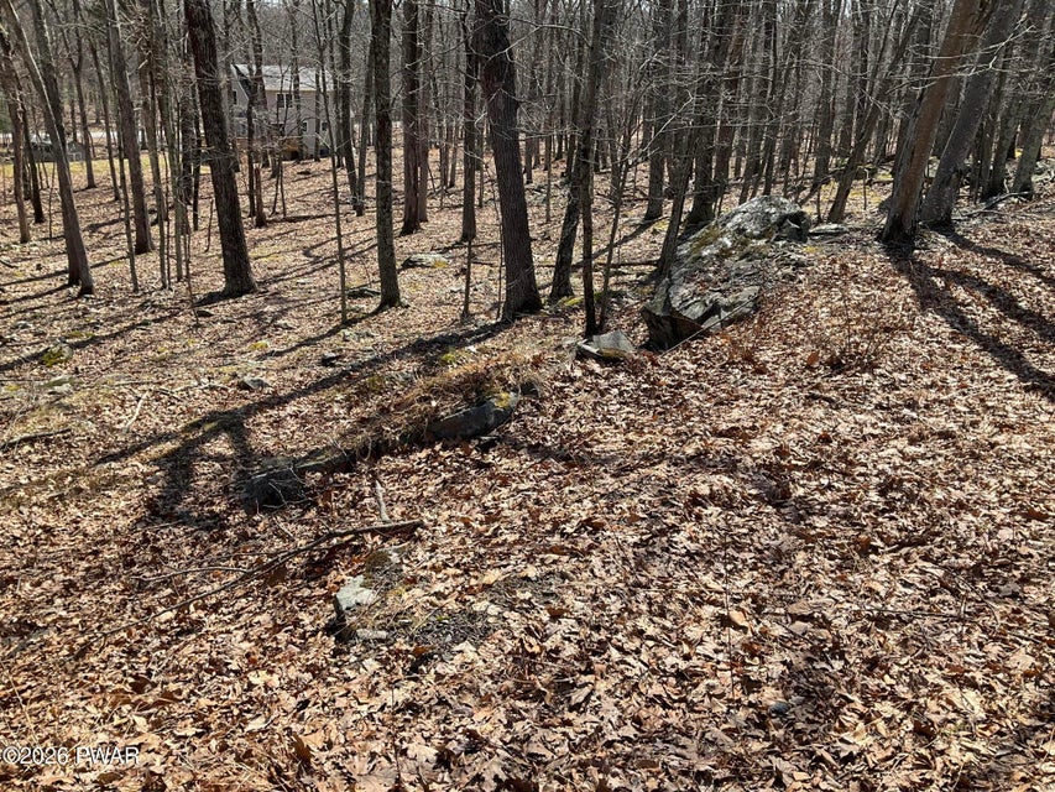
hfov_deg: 61.7
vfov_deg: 48.2
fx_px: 884
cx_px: 528
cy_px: 396
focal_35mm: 29
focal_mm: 3
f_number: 1.8
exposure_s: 1/978
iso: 25
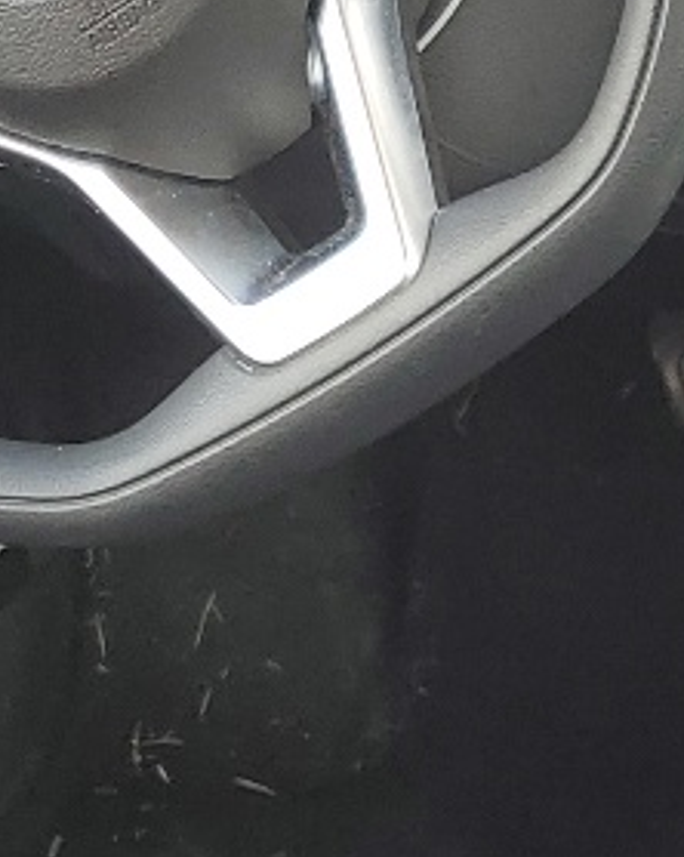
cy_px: 795
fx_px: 3699
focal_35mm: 146
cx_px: 1368
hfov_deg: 9.8
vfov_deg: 13.1
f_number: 1.5
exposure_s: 1/159
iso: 50
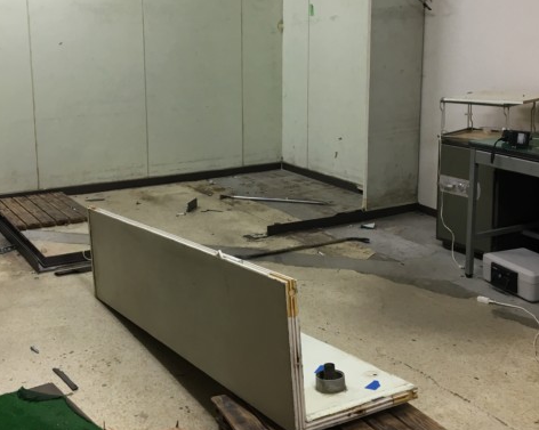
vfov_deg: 31.3
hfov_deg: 38.8
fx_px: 765
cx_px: 249
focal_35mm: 48
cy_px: 156
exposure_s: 1/30
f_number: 2.2
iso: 50
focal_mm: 4.15
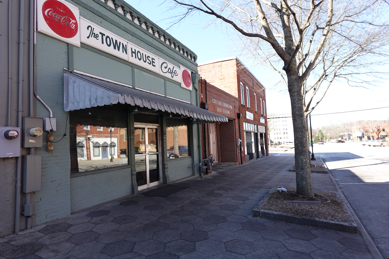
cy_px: 130
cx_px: 194
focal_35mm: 20
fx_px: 216
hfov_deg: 84.0
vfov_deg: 61.9
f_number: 2
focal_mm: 7.6
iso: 125
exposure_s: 1/640
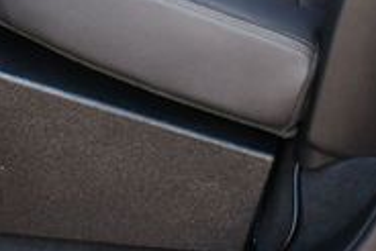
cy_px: -157
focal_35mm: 125
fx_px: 1307
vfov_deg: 10.5
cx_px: 63
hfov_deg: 16.2
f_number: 3.5
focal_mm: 18
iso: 560
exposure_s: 1/250
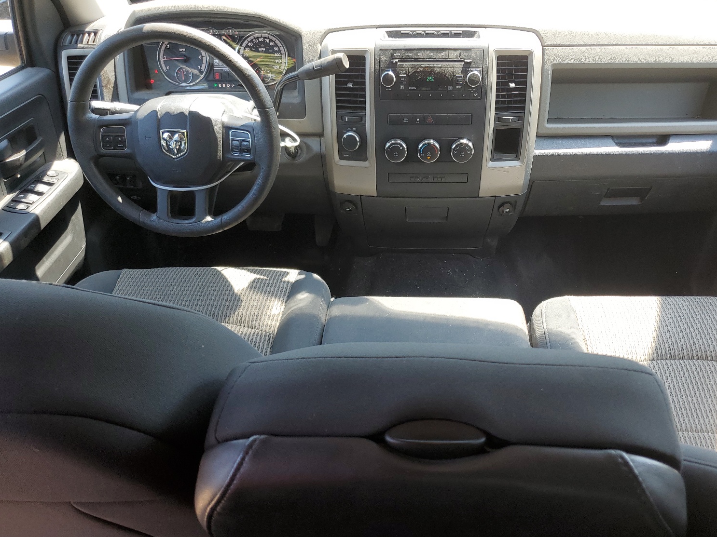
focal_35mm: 28
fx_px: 580
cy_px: 274
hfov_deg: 63.4
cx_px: 382
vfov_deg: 49.7
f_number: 1.5
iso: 50
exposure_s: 1/125
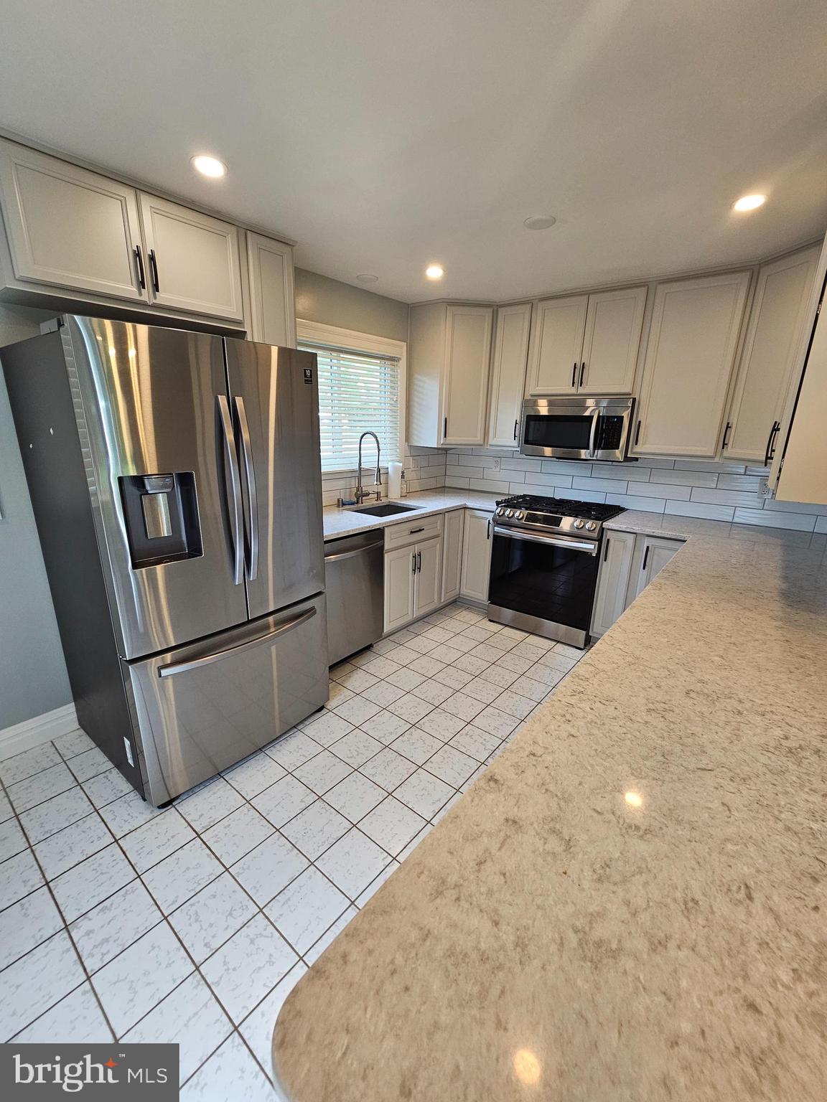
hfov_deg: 89.9
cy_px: 551
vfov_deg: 106.2
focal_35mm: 13
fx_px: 414
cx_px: 414
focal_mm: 2.2
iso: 100
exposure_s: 1/60
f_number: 2.2
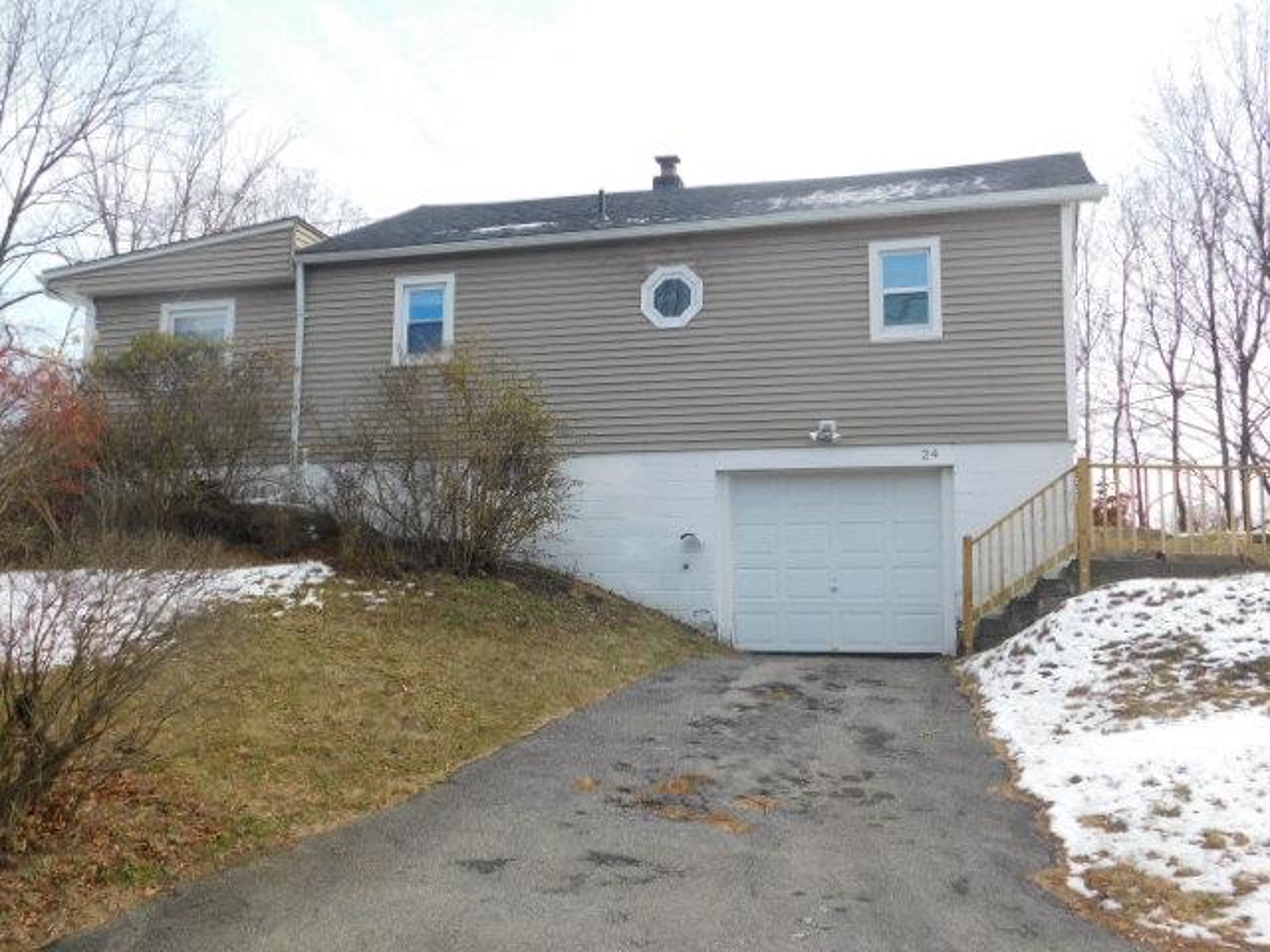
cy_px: 476
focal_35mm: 36
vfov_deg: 39.7
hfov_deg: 51.4
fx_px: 1321
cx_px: 635
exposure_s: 1/500
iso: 125
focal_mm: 6.3
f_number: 3.5
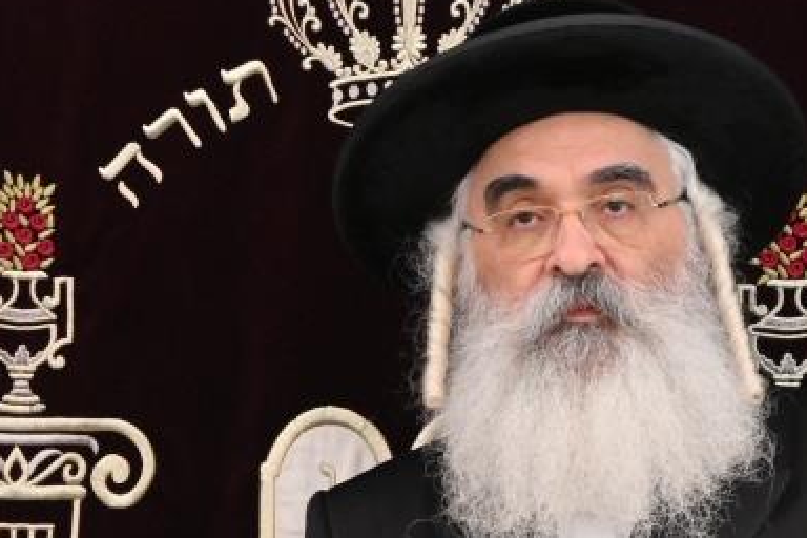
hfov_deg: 4.3
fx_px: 10759
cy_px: 286
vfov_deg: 2.9
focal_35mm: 480
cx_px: 702
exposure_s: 1/400
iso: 640
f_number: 4
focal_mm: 120
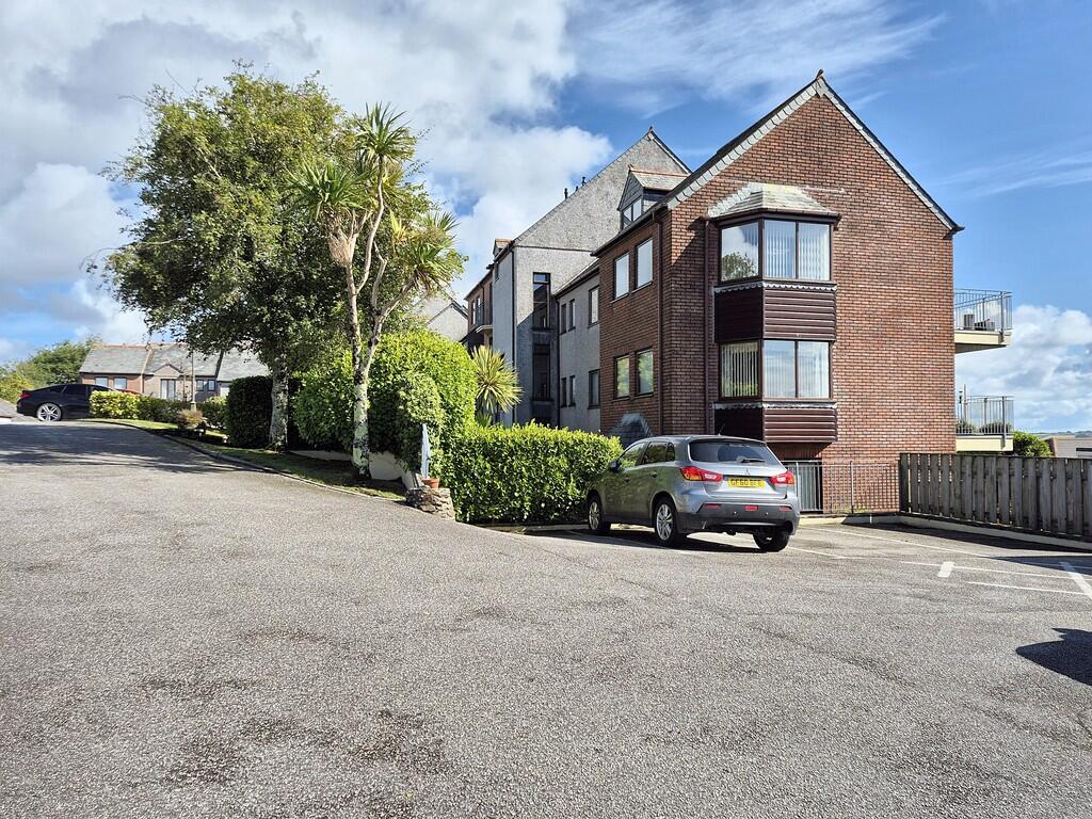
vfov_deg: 58.9
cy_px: 410
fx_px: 726
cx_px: 546
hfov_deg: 73.9
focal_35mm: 23
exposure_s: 1/1748
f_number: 1.8
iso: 25
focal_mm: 5.4
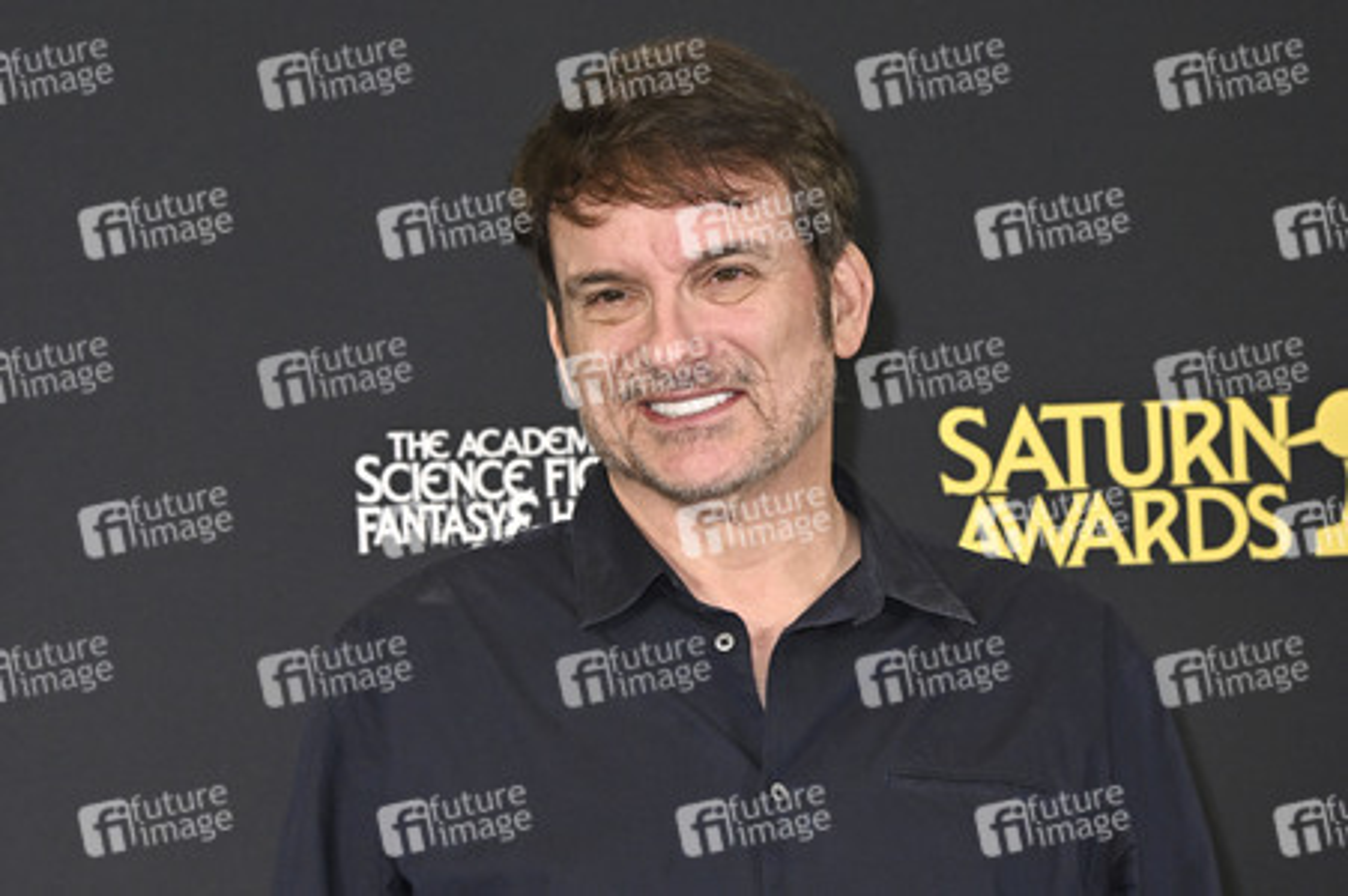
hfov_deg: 24.8
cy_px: 448
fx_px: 3068
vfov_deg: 16.6
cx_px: 674
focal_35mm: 82
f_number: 5.6
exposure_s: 1/320
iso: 2000
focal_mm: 82
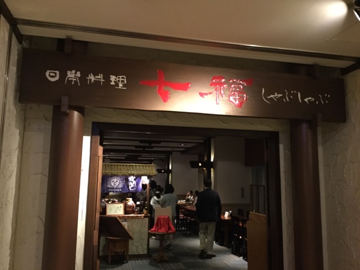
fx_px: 322
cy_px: 135
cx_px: 180
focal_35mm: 31
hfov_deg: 58.4
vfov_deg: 45.4
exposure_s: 1/15
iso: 400
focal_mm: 3.3
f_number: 2.4
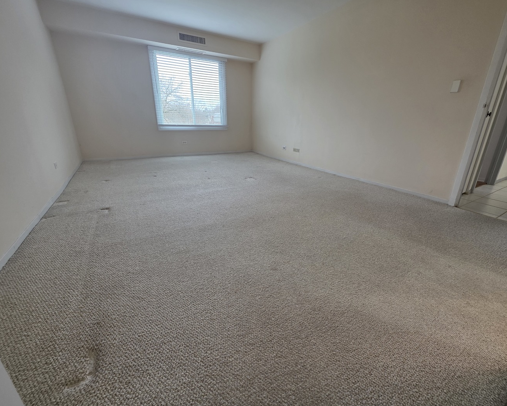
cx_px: 265
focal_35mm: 14
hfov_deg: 100.6
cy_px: 198
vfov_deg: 88.0
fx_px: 210
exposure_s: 1/120
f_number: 1.9
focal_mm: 2.2
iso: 100
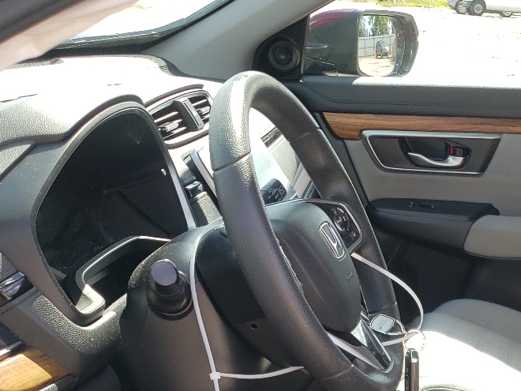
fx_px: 948
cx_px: 479
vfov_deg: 21.8
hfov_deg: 29.3
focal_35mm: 63
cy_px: 450
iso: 50
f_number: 1.5
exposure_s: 1/435
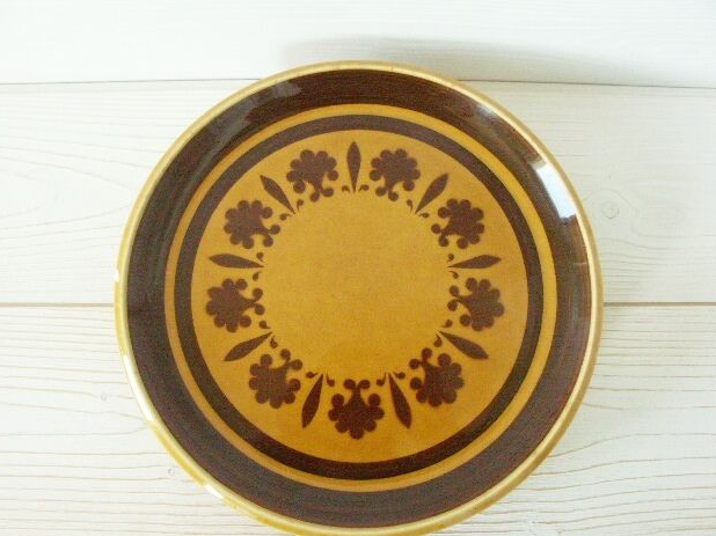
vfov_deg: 48.2
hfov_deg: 61.7
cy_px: 273
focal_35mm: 29
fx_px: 600
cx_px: 360
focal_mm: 7.21
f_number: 4
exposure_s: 1/125
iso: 400
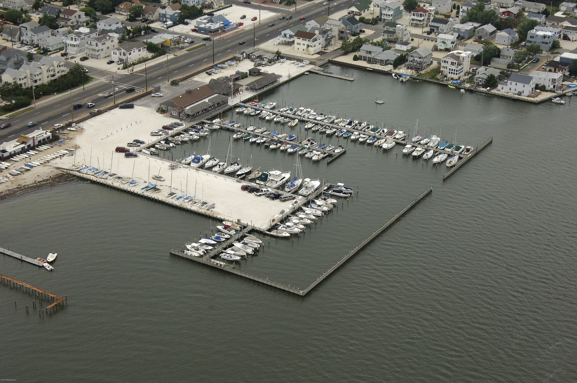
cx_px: 288
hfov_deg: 31.9
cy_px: 192
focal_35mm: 63
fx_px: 1009
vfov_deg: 21.5
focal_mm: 42
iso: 400
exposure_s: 1/1000
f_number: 8
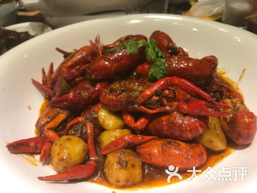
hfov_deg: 63.4
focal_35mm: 28
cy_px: 96
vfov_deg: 49.7
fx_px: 208
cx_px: 128
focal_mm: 3.99
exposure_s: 1/17
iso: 40
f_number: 1.8
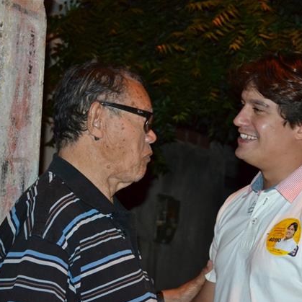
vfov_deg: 24.7
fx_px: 691
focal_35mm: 70
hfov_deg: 24.5
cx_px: 212
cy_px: 153
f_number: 5
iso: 3200
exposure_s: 1/60
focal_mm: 36
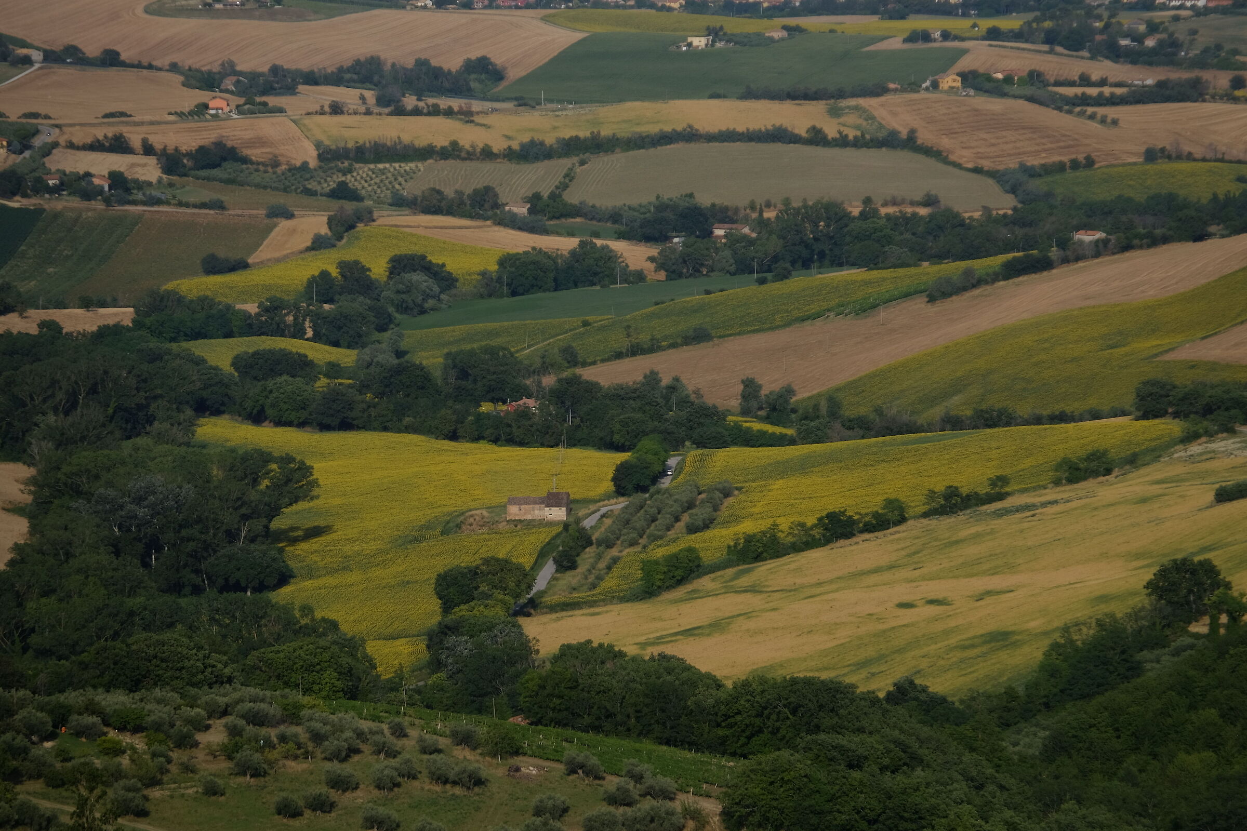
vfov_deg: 6.8
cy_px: 416
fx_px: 7031
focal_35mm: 203
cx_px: 624
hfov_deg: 10.1
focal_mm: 135
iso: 200
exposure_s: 1/1600
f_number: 5.6
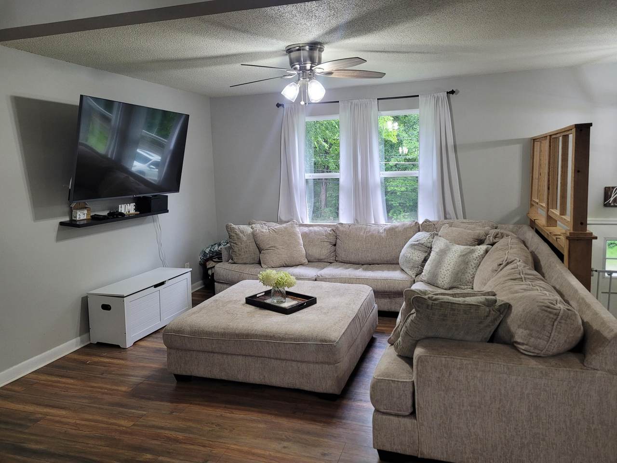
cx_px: 308
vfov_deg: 53.1
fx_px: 463
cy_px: 232
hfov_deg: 67.3
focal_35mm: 26
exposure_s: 1/60
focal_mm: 5.4
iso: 200
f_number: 1.8
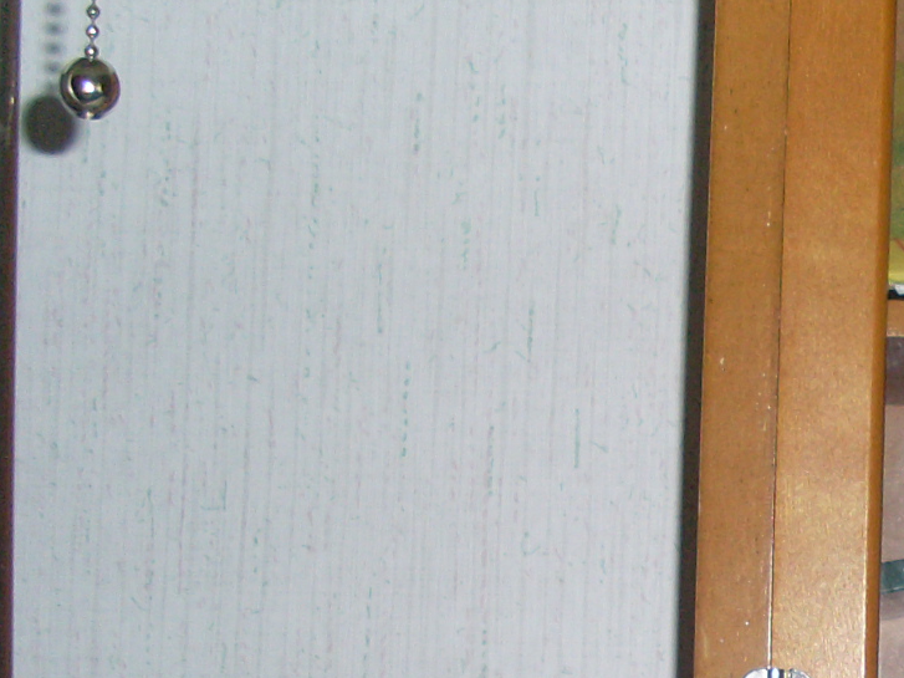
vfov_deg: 13.6
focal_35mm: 107
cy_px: 744
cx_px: 1158
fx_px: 2794
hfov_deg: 17.3
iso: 100
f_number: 7.7
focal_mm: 6.3
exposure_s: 1/45
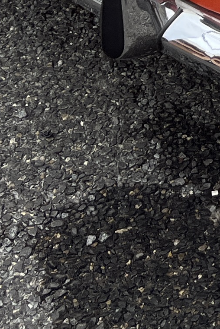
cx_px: 541
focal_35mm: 143
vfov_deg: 12.7
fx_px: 1311
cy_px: -307
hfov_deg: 8.7
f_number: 1.6
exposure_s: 1/388
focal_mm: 5.1
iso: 50
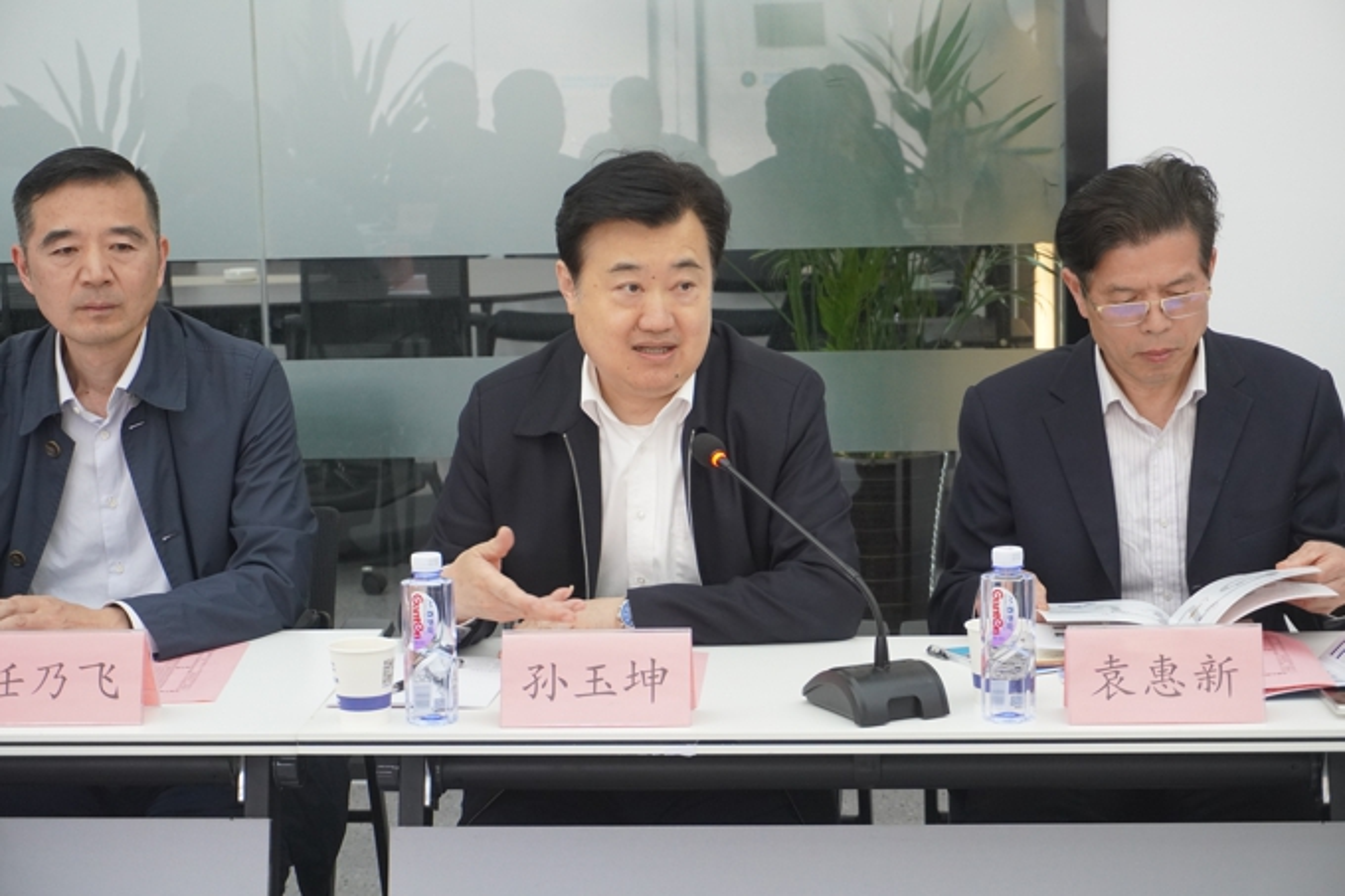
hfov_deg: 27.0
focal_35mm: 75
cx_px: 672
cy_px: 448
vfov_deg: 18.2
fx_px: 2801
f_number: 5.6
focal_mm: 50
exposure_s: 1/160
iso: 1600
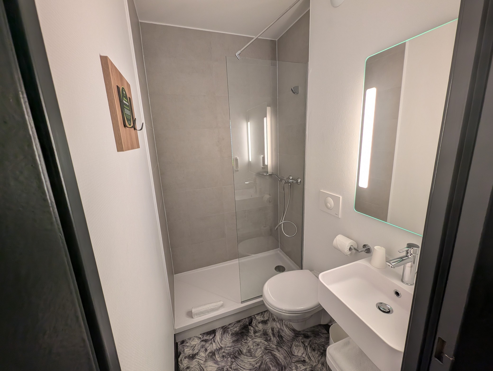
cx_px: 246
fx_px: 185
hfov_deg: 106.1
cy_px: 186
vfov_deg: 90.1
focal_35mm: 13
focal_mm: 1.95
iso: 51
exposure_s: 1/30.6
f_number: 2.2
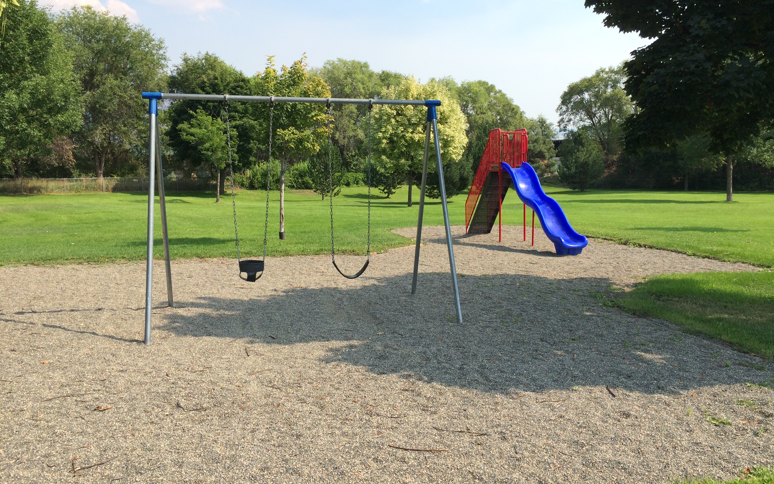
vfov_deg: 40.4
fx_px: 654
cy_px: 195
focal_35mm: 31
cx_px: 385
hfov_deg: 61.2
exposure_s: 1/1109
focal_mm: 4.15
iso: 32
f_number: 2.2
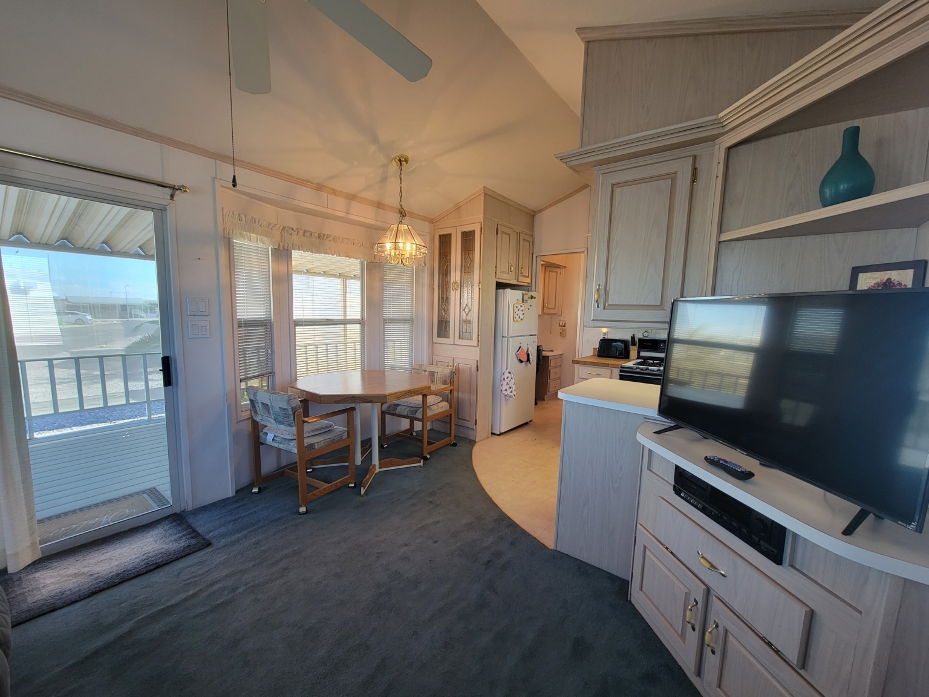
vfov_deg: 89.9
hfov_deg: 106.2
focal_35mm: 13
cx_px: 464
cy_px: 348
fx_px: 349
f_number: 2.2
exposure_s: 1/60
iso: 100
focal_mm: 2.2
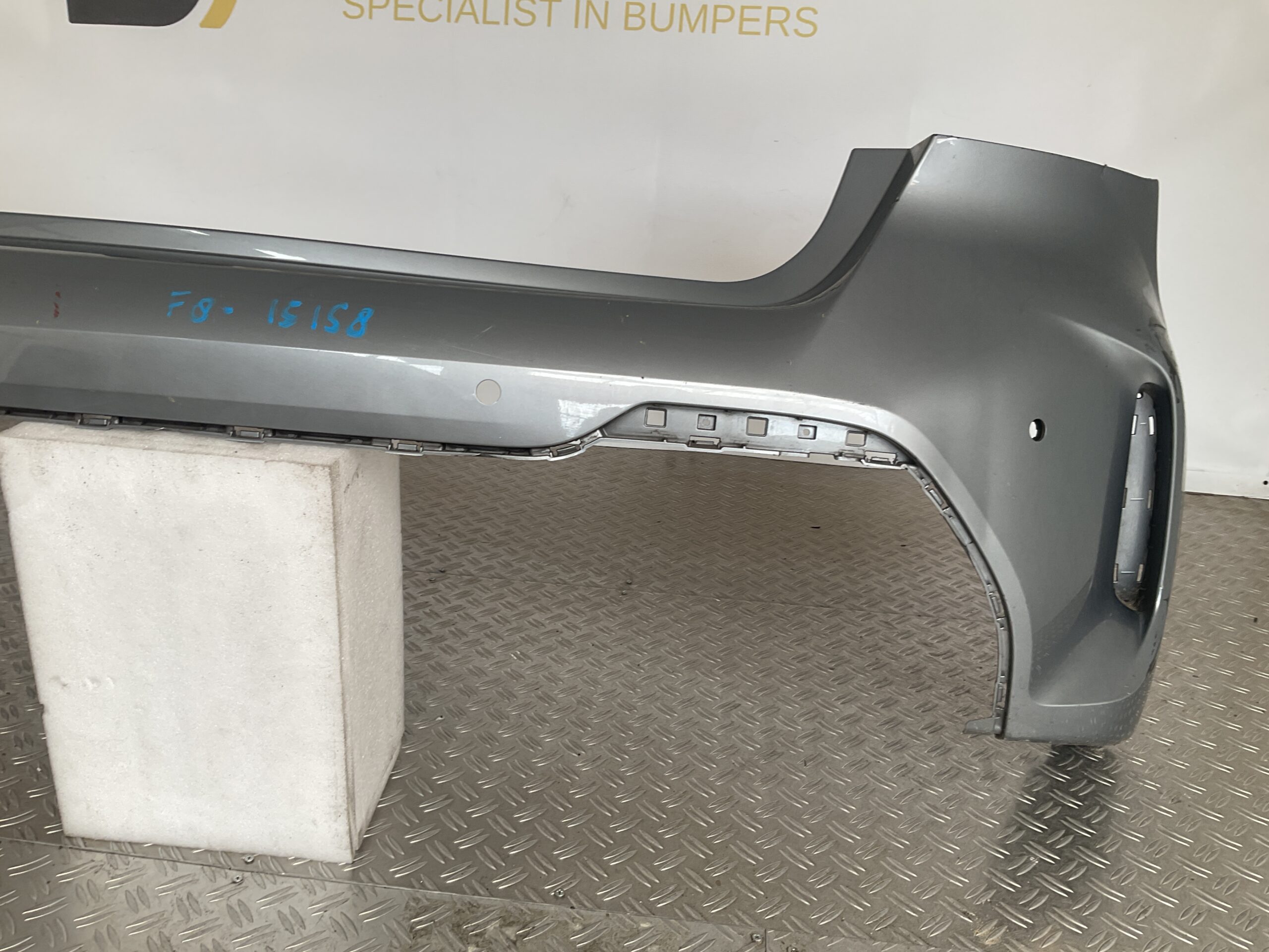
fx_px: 1063
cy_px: 476
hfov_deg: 61.7
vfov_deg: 48.2
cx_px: 634
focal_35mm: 29
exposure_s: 1/120
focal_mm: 3
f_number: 1.8
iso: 20
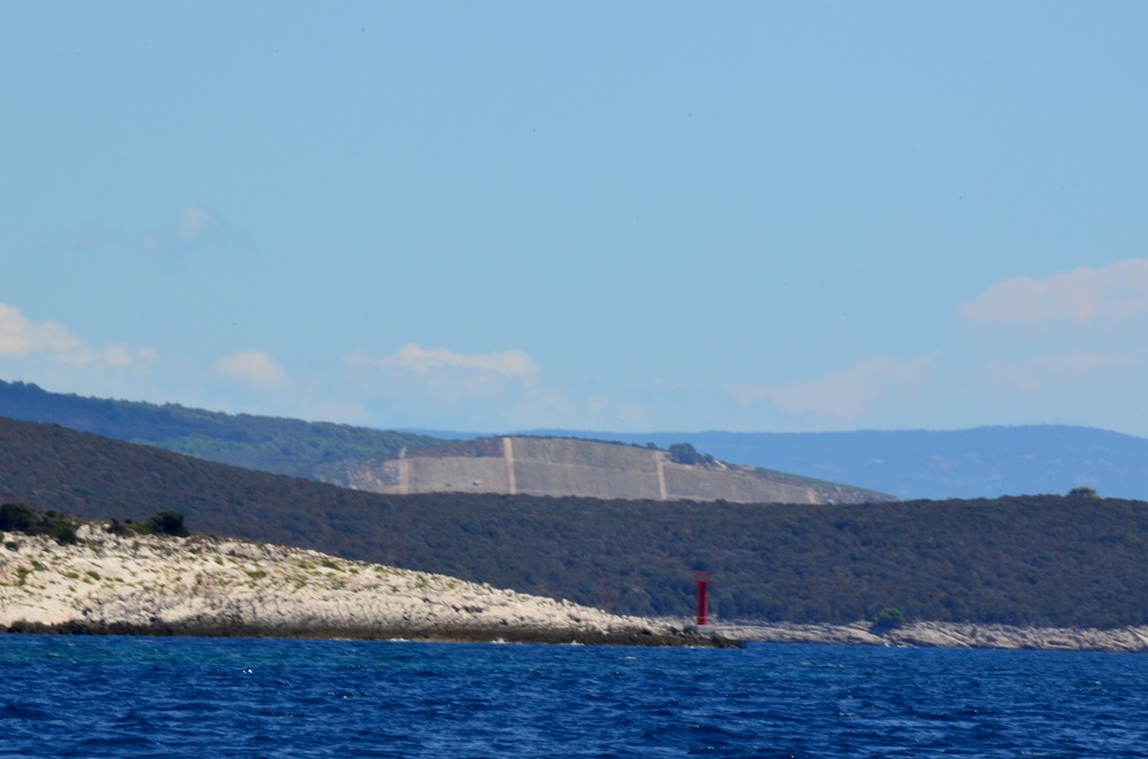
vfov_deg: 3.0
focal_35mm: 450
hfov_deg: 4.6
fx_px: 14316
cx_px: 574
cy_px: 380
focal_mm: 300
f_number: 40
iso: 450
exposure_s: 1/60
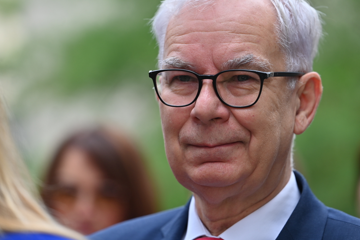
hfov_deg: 9.2
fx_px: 2240
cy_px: 92
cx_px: 215
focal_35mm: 224
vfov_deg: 6.1
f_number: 3.2
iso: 100
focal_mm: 180
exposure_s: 1/400
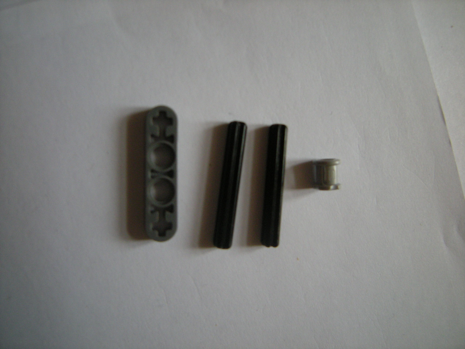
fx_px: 376
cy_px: 174
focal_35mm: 28
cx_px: 232
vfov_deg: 49.7
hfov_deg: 63.4
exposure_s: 1/59.8
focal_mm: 4.7
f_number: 2.8
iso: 266
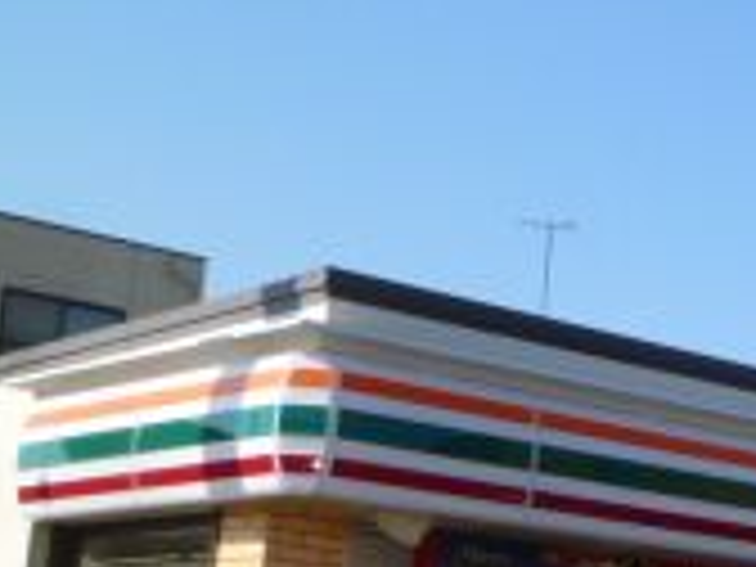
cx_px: 1242
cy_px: 522
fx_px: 2075
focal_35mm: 95
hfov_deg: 17.7
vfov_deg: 15.4
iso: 80
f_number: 4
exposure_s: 1/400
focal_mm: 4.5
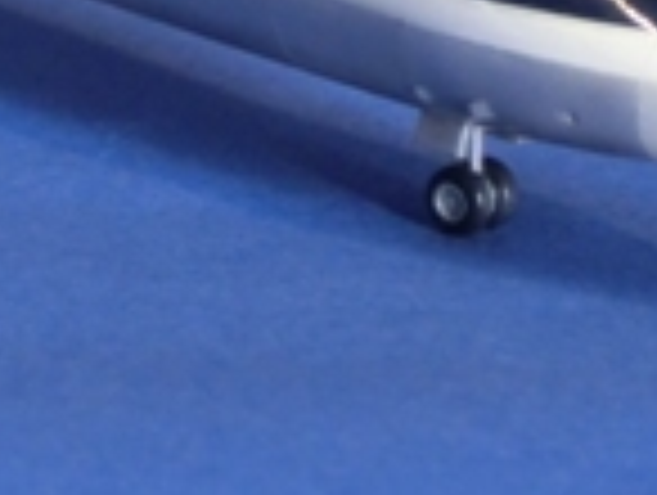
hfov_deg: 4.2
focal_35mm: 465
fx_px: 8840
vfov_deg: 3.2
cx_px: -144
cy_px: -234
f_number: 5.9
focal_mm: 26.91
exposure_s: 1/80
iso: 800
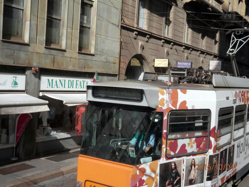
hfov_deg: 42.1
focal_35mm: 45
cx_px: 124
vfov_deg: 32.2
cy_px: 94
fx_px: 324
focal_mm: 8
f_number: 3.8
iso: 80
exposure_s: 1/400
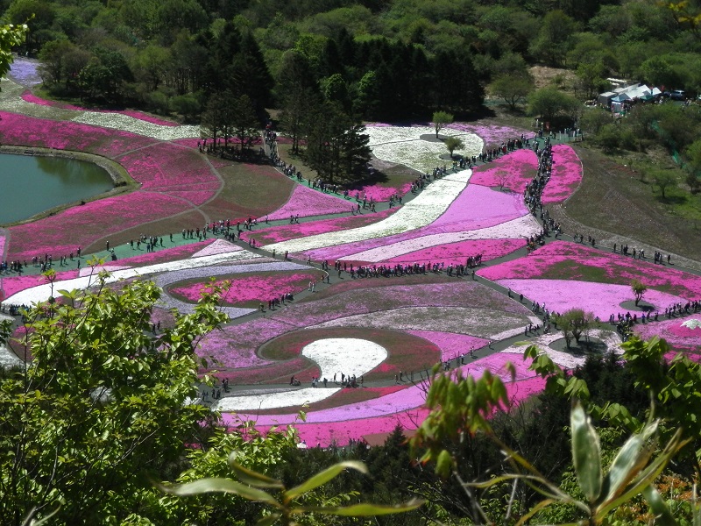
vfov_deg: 8.8
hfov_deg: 11.7
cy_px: 263
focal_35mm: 169
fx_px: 3422
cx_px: 350
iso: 125
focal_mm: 30.2
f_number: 16
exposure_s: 1/200
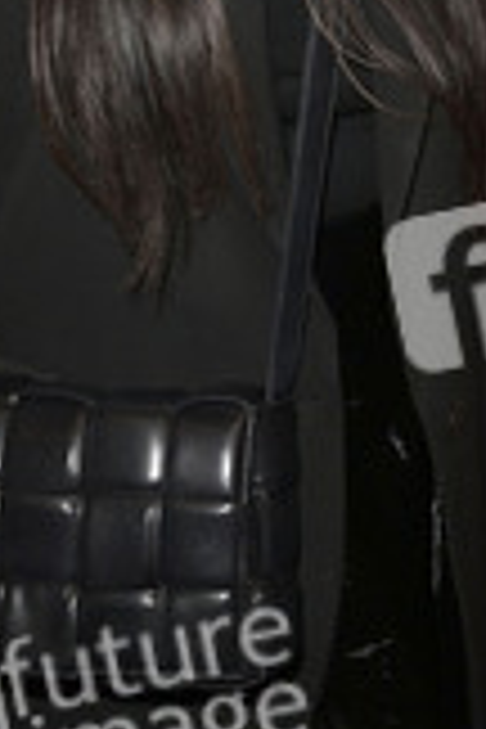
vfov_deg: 22.2
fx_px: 1802
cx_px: 207
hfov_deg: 15.4
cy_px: 40
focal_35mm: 89
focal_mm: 36
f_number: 5
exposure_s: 1/125
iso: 800
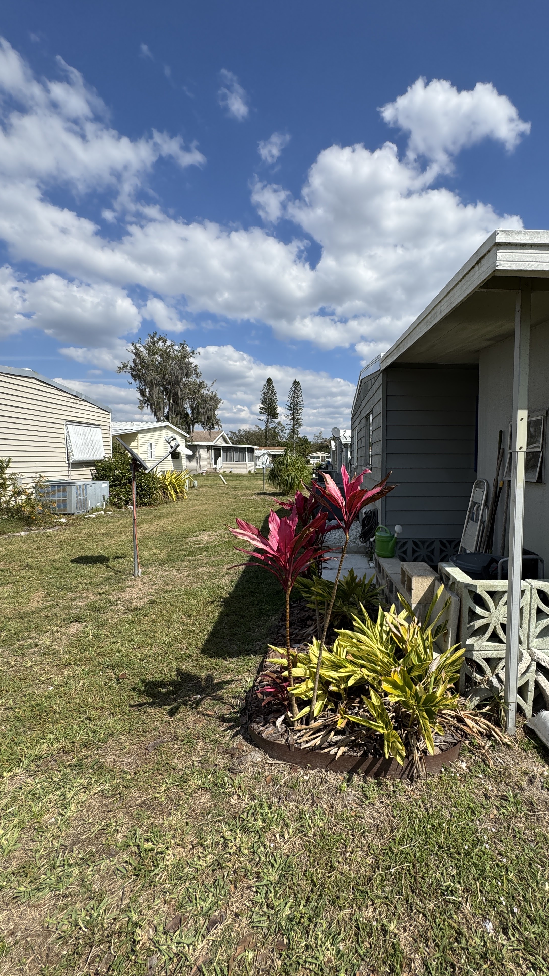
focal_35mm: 16
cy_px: 487
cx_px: 349
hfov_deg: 65.9
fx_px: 414
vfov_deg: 99.4
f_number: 2.2
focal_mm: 2.22
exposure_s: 1/2208
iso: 50
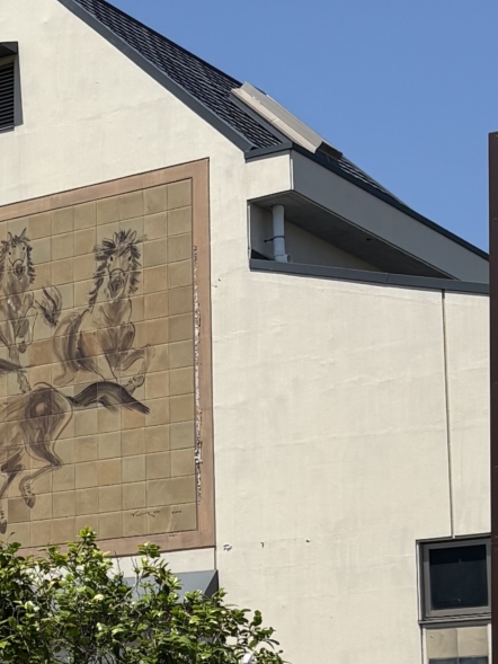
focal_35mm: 113
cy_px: 512
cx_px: -216
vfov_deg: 17.3
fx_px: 2167
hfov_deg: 12.5
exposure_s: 1/3831
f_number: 1.6
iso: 50
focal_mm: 5.96
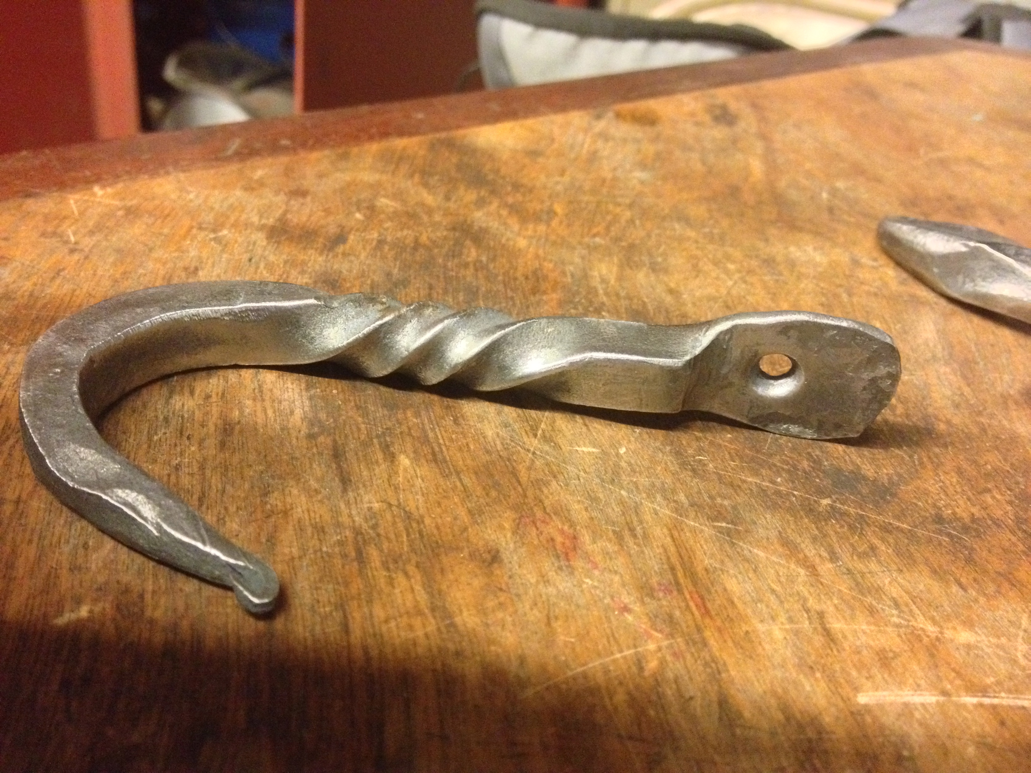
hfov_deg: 52.6
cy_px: 386
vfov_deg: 40.7
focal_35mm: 35
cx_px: 516
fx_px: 1042
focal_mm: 4.28
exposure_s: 1/15
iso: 800
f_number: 2.4
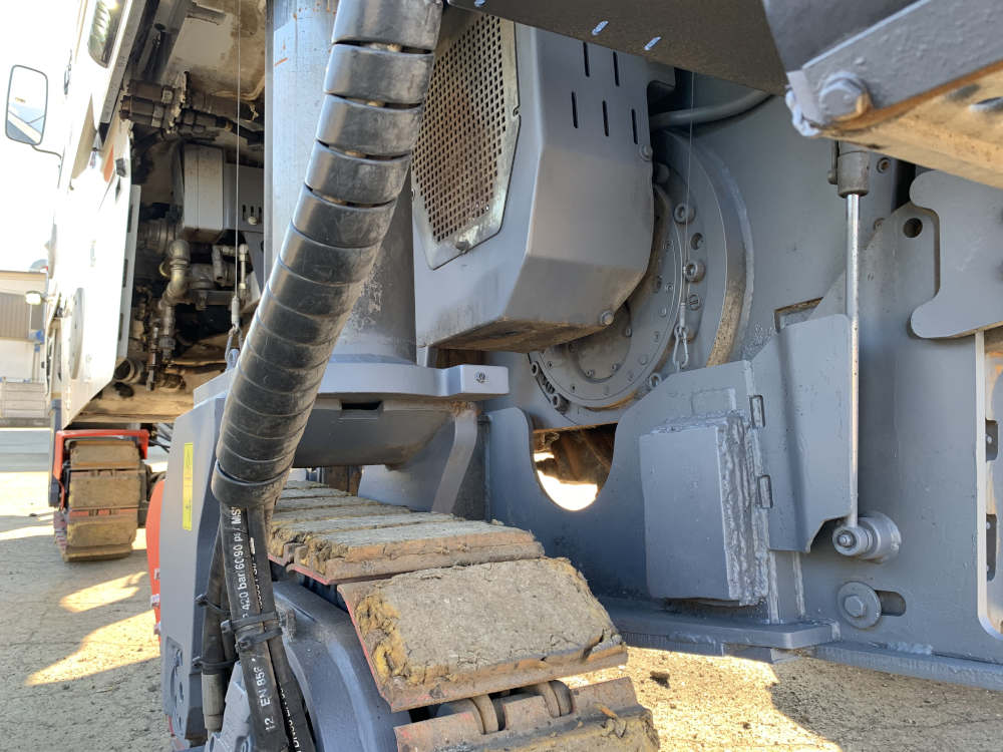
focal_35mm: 26
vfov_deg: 53.1
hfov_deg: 67.3
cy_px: 376
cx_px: 502
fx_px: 753
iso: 50
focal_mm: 4.25
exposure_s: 1/121
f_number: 1.8
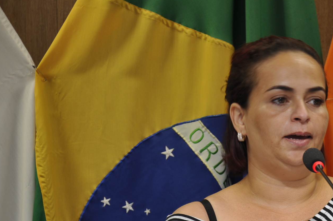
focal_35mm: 267
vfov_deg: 5.1
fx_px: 2465
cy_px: 176
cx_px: 262
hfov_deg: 7.7
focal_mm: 105
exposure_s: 1/10
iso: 200
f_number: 5.6
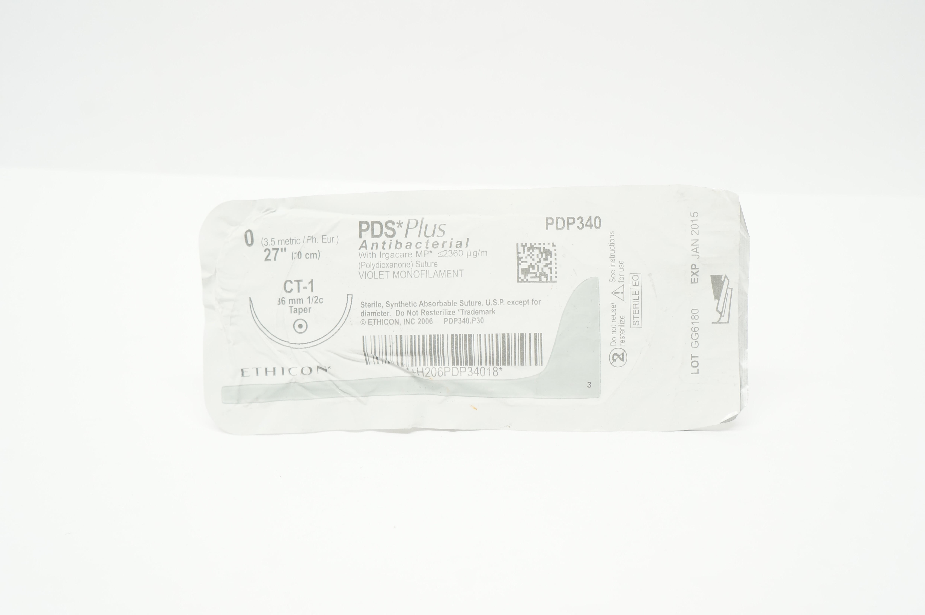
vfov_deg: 34.1
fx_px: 1001
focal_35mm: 39
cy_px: 308
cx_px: 462
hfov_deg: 49.6
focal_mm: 26
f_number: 8
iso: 800
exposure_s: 1/50
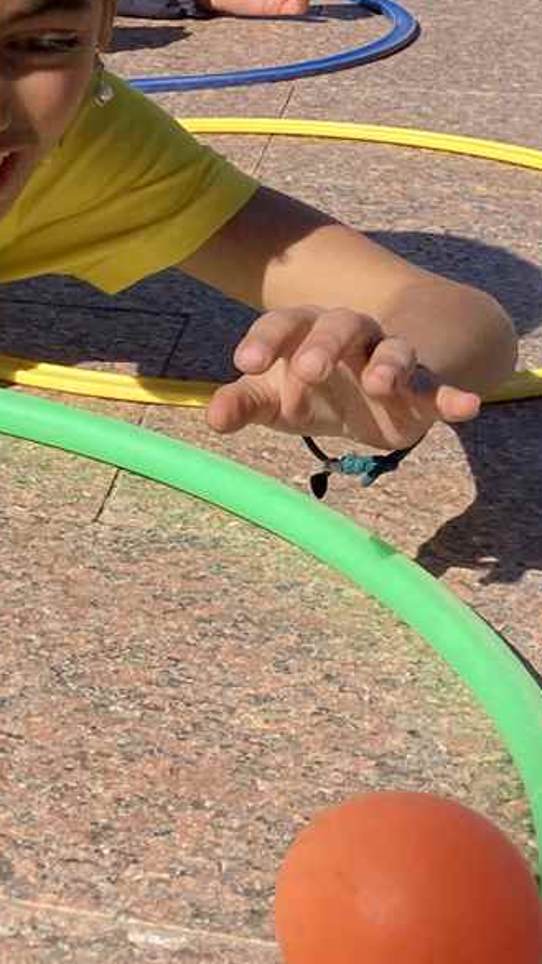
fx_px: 2146
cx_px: -363
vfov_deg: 25.2
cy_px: 328
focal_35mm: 84
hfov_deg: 13.3
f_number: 1.8
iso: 20
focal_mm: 3.99
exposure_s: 1/1600
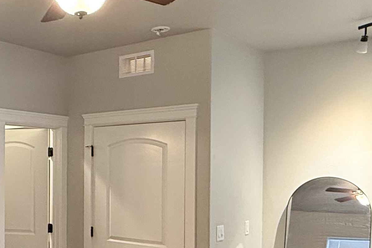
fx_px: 506
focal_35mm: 49
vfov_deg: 27.2
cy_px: 178
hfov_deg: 37.6
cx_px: 35
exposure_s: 1/60
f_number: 2.2
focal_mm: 2.22
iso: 400
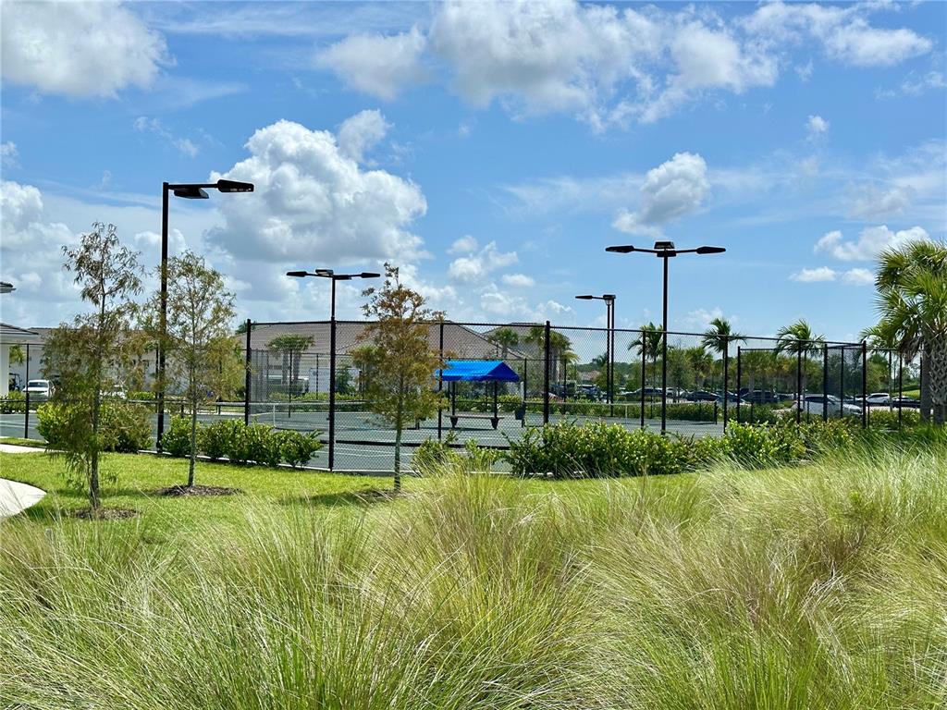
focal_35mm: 48
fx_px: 1313
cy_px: 355
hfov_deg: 39.7
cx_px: 474
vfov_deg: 30.3
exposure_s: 1/6623
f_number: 1.78
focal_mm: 6.86
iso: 64
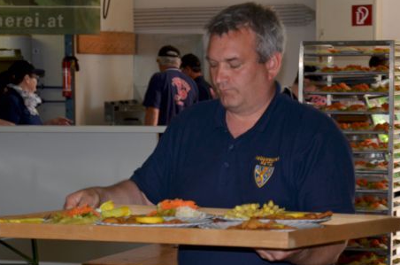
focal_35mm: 151
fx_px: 1674
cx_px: 189
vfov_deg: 9.0
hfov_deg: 13.6
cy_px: 153
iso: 400
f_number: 5.3
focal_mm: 70
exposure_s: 1/80
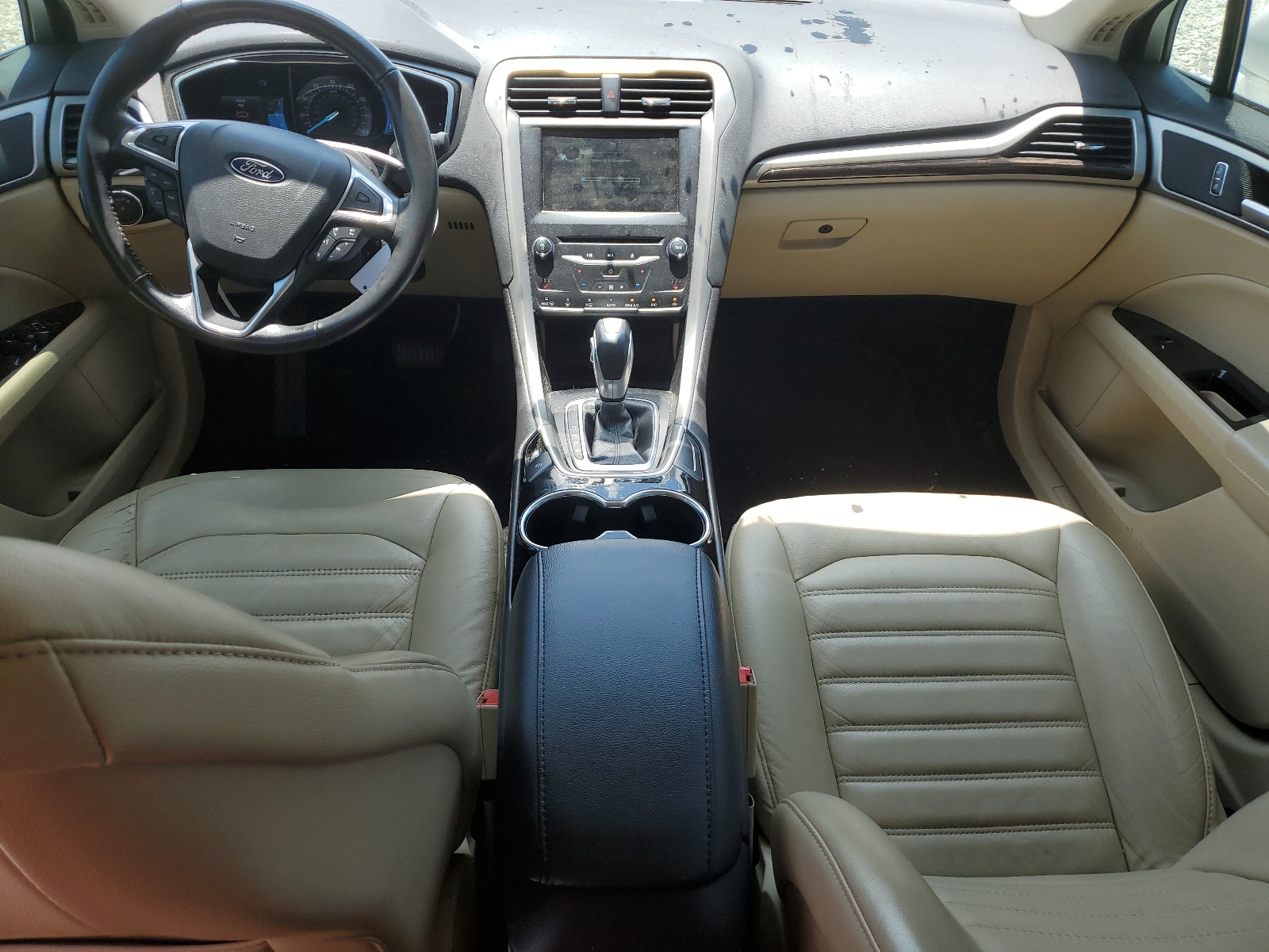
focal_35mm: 26
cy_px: 476
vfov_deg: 53.1
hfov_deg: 67.3
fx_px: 953
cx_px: 634
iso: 50
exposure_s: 1/526
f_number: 1.5
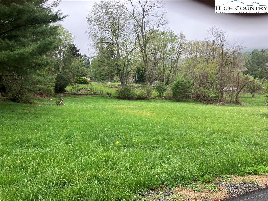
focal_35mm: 28
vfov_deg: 49.7
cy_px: 100
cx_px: 134
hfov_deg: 63.4
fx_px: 217
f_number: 1.8
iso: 32
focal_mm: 3.99
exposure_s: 1/360
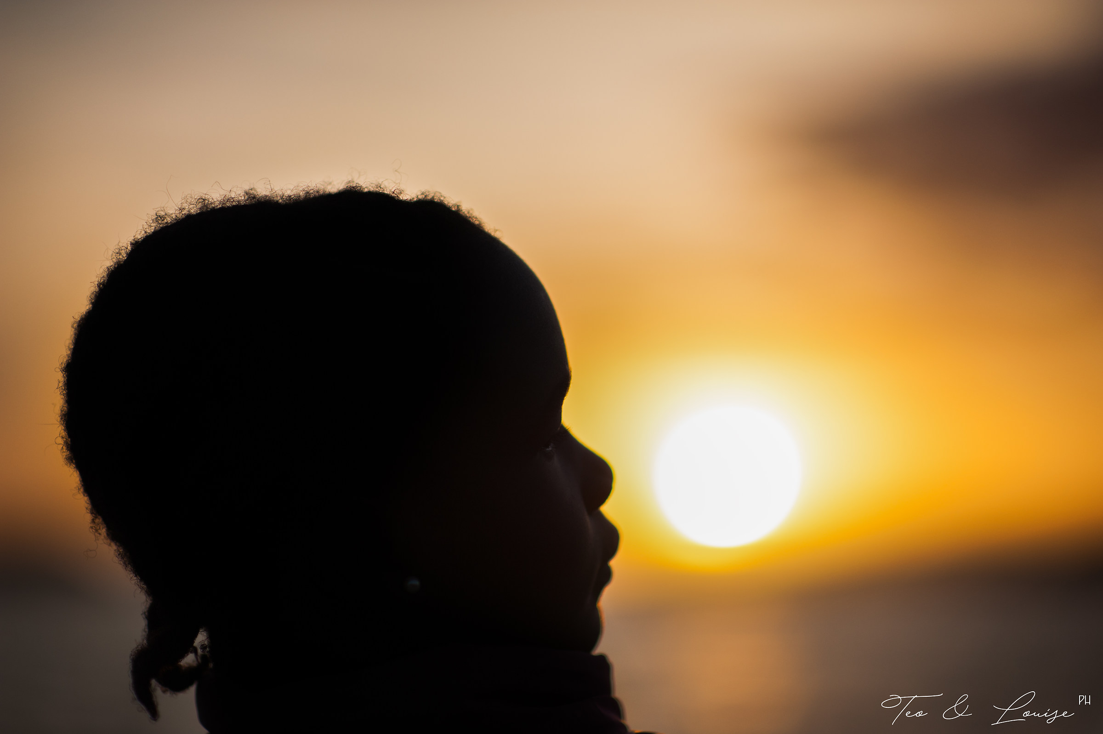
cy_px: 367
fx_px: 2603
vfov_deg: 16.1
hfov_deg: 23.9
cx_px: 552
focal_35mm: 85
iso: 200
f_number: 1.4
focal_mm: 85
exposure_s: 1/6400
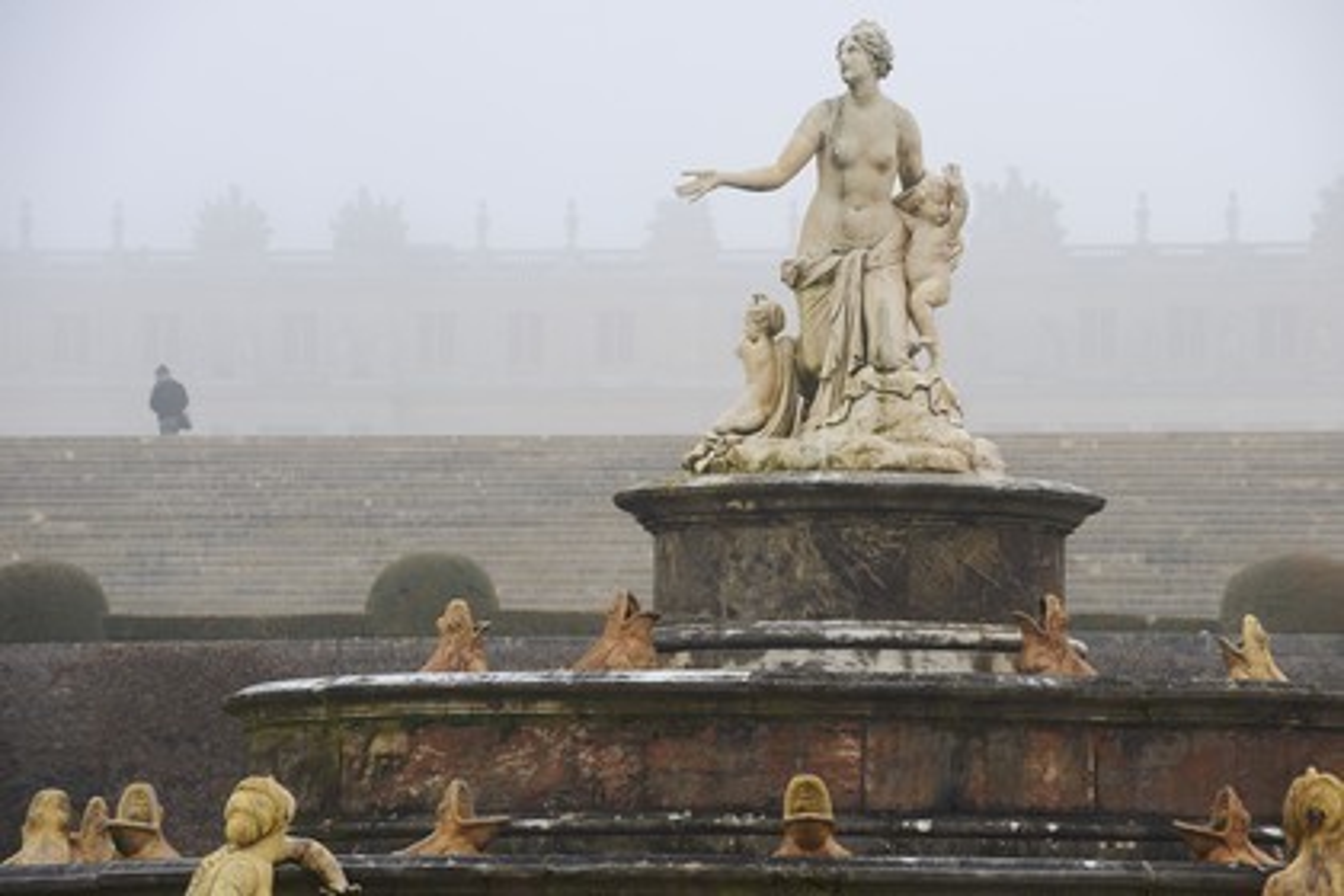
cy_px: 448
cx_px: 672
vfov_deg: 8.6
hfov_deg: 12.8
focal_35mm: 160
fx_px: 5973
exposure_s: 1/160
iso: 400
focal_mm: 160
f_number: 6.3
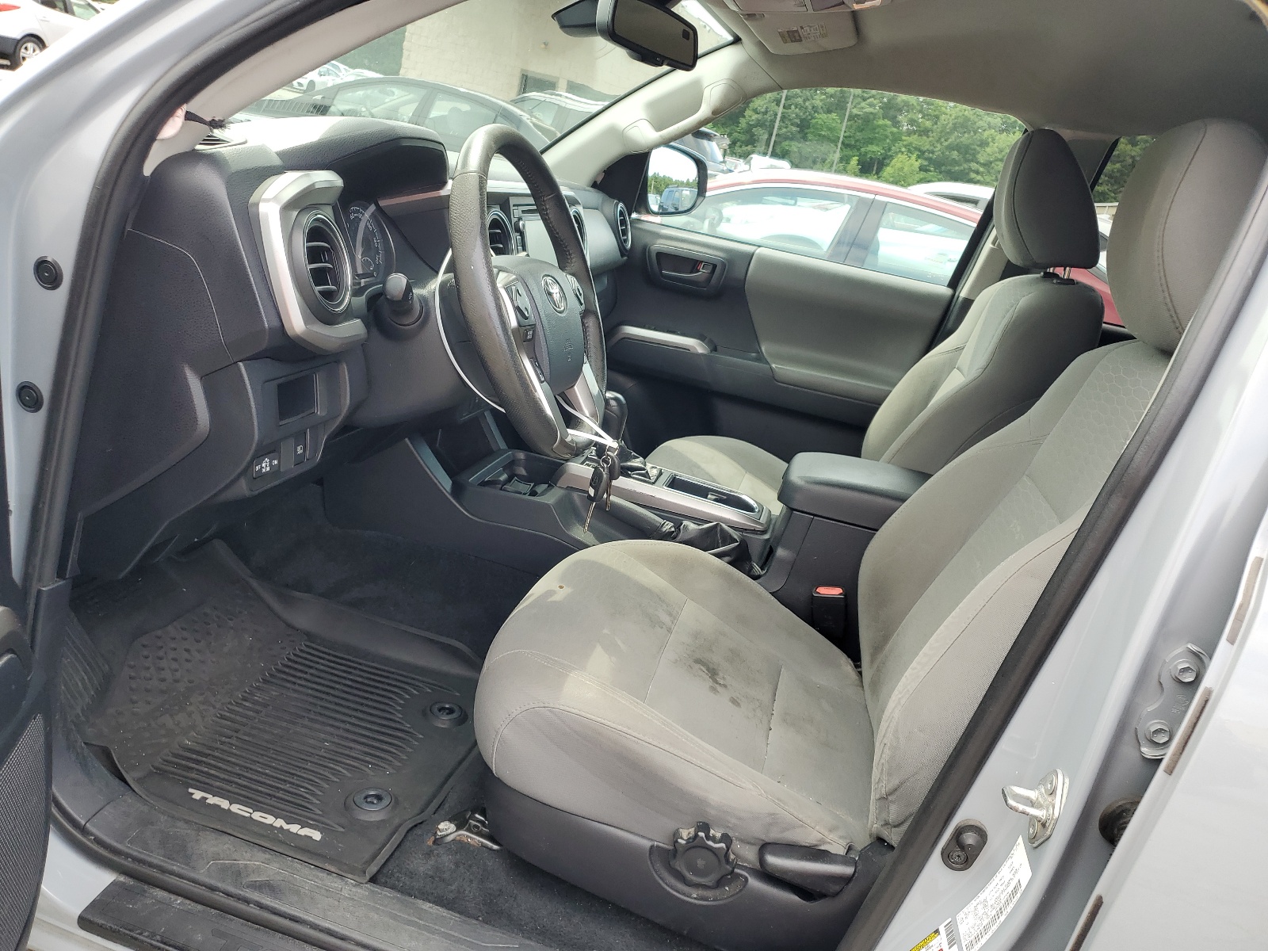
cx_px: 634
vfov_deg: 53.1
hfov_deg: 67.3
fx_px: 952
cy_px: 476
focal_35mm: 26
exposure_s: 1/270
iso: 50
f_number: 1.5
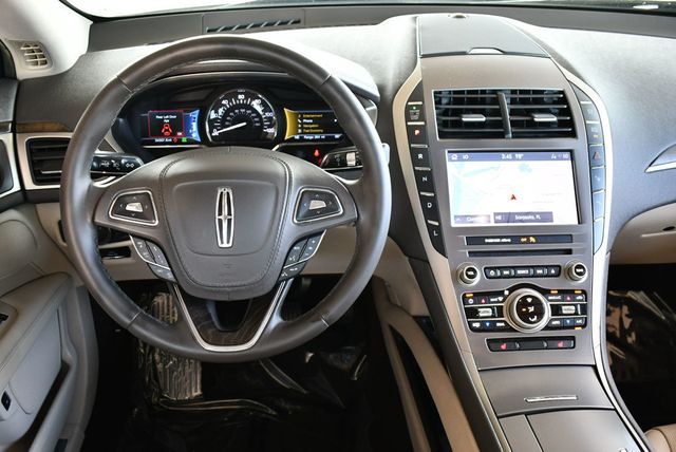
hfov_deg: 53.1
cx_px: 338
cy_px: 226
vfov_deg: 36.9
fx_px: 677
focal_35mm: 36
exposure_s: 1/125
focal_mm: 18
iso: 800
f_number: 3.5
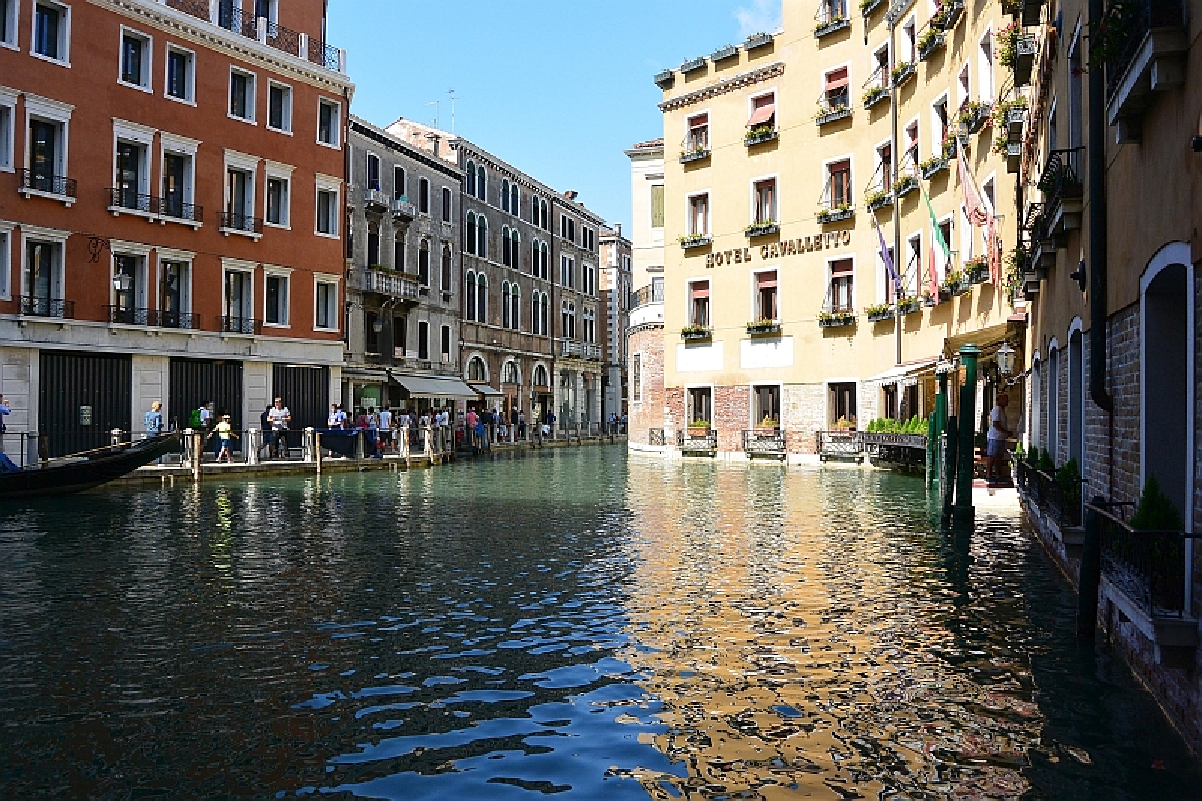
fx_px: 968
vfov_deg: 44.9
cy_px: 400
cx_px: 601
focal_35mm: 29
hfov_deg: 63.7
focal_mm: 11
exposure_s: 1/640
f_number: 4.5
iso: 160
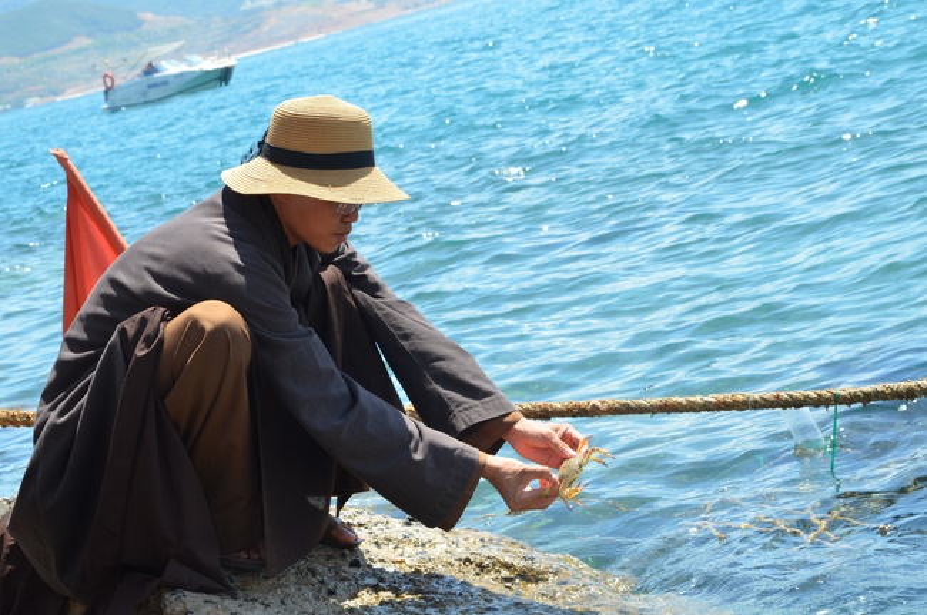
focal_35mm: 99
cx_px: 464
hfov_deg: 20.6
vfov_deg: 13.8
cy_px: 308
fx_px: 2545
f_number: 13
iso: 1000
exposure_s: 1/640
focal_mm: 66
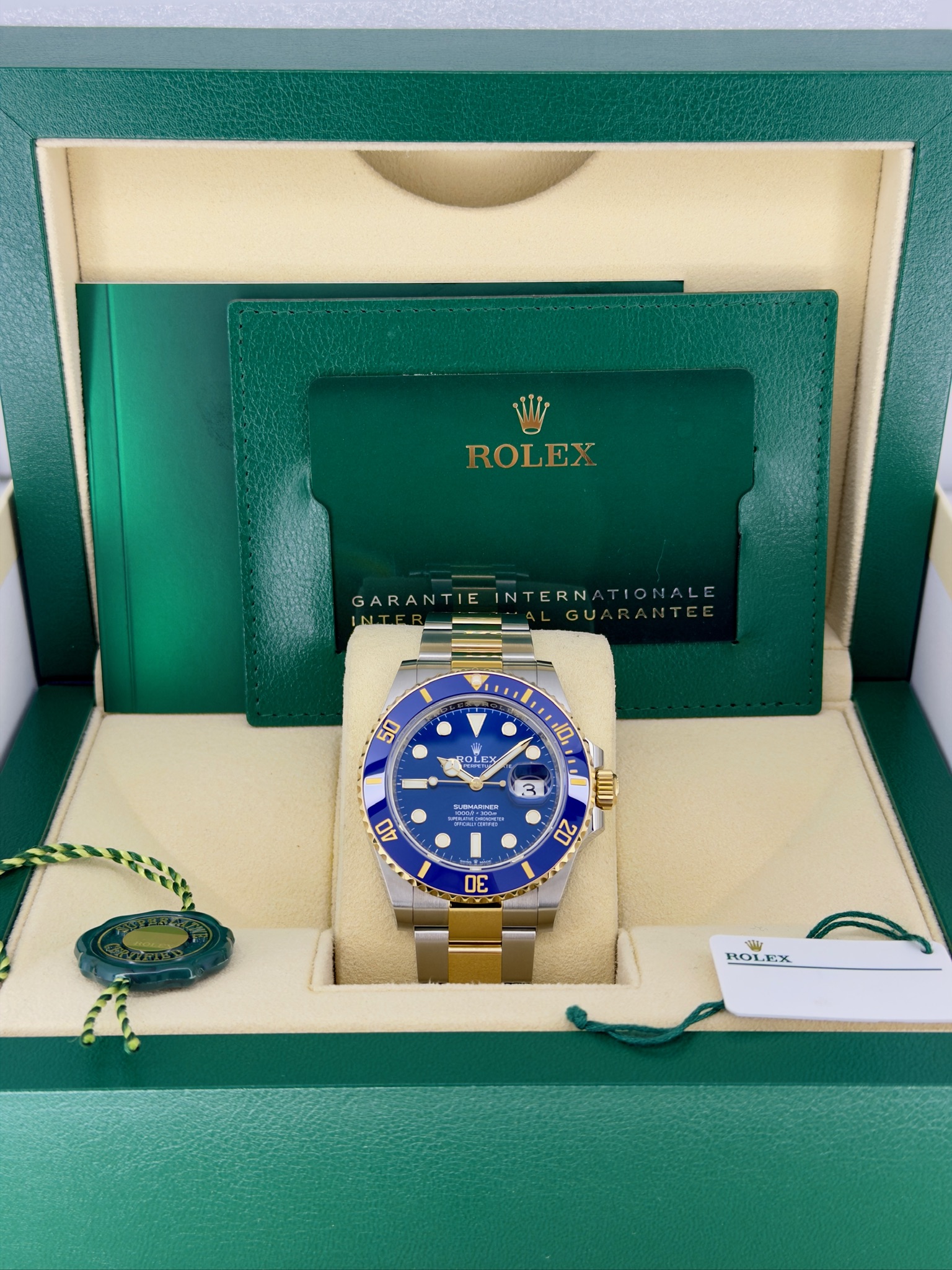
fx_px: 1760
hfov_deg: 30.3
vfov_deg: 39.7
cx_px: 476
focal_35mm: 48
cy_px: 635
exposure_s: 1/210
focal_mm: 6.76
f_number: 1.78
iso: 64
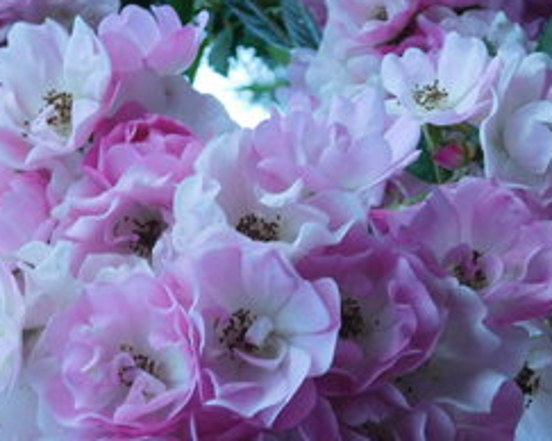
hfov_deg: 23.3
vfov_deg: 18.6
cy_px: 309
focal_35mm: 82
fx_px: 1339
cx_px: 220
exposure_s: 1/25
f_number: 3.8
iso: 800
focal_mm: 9
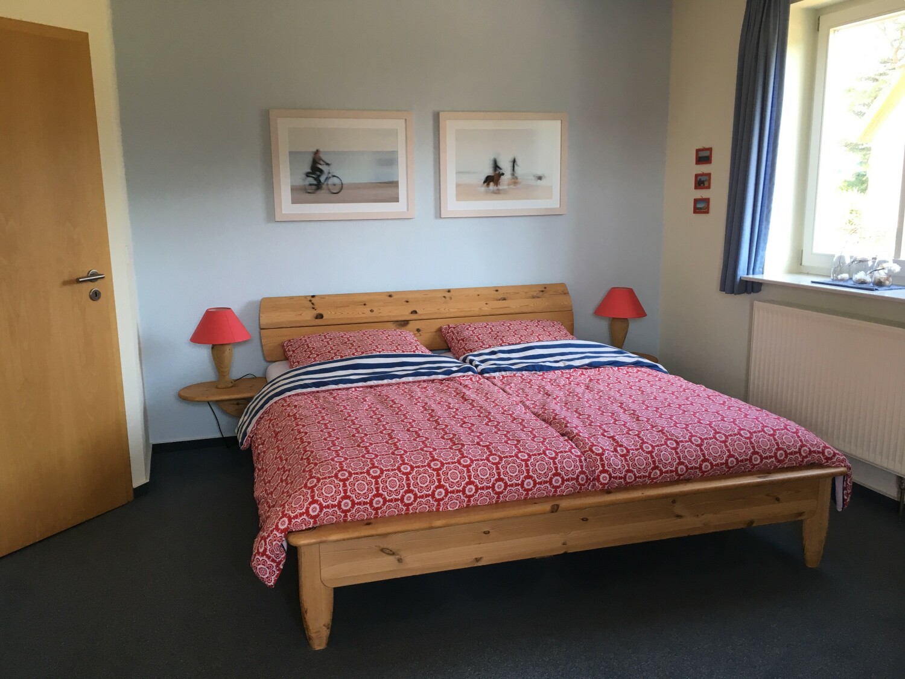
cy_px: 340
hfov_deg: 61.7
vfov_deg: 48.2
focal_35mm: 29
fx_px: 758
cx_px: 452
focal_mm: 4.15
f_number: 2.2
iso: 32
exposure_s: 1/33
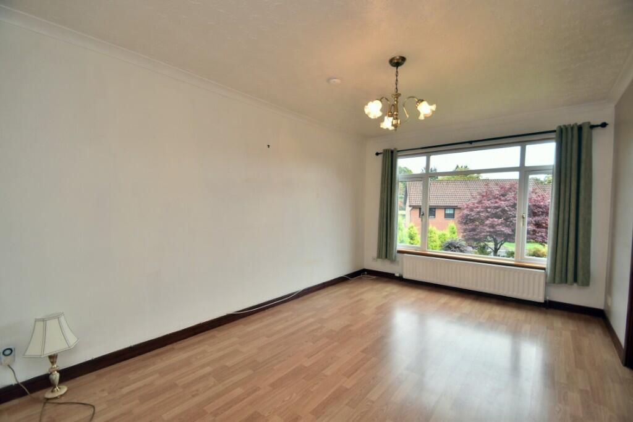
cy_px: 211
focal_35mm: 15
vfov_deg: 77.3
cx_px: 316
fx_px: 264
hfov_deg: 100.4
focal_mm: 10
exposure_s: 1/60
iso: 100
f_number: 4.5
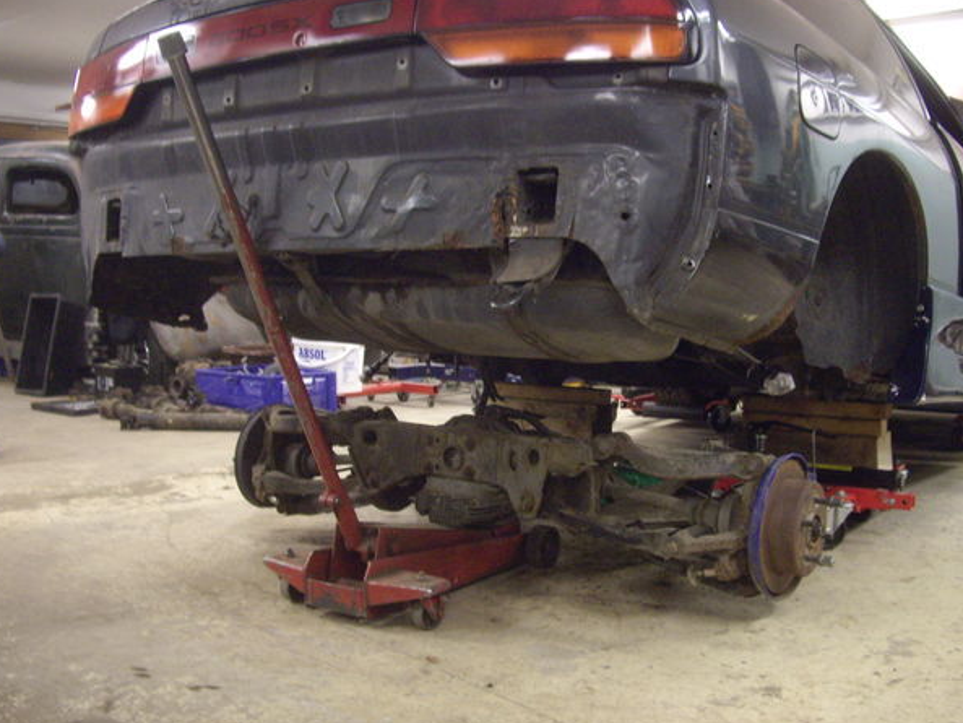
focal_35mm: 41
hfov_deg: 45.8
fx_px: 1141
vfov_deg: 35.1
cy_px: 369
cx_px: 497
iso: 400
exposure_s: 1/30
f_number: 2.8
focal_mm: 7.9
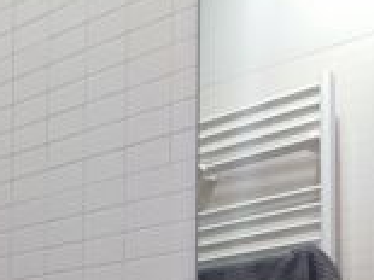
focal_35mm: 73
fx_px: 788
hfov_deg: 25.5
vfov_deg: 17.5
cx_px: 6
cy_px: 453
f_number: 2.2
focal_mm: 1.65
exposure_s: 1/60
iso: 432
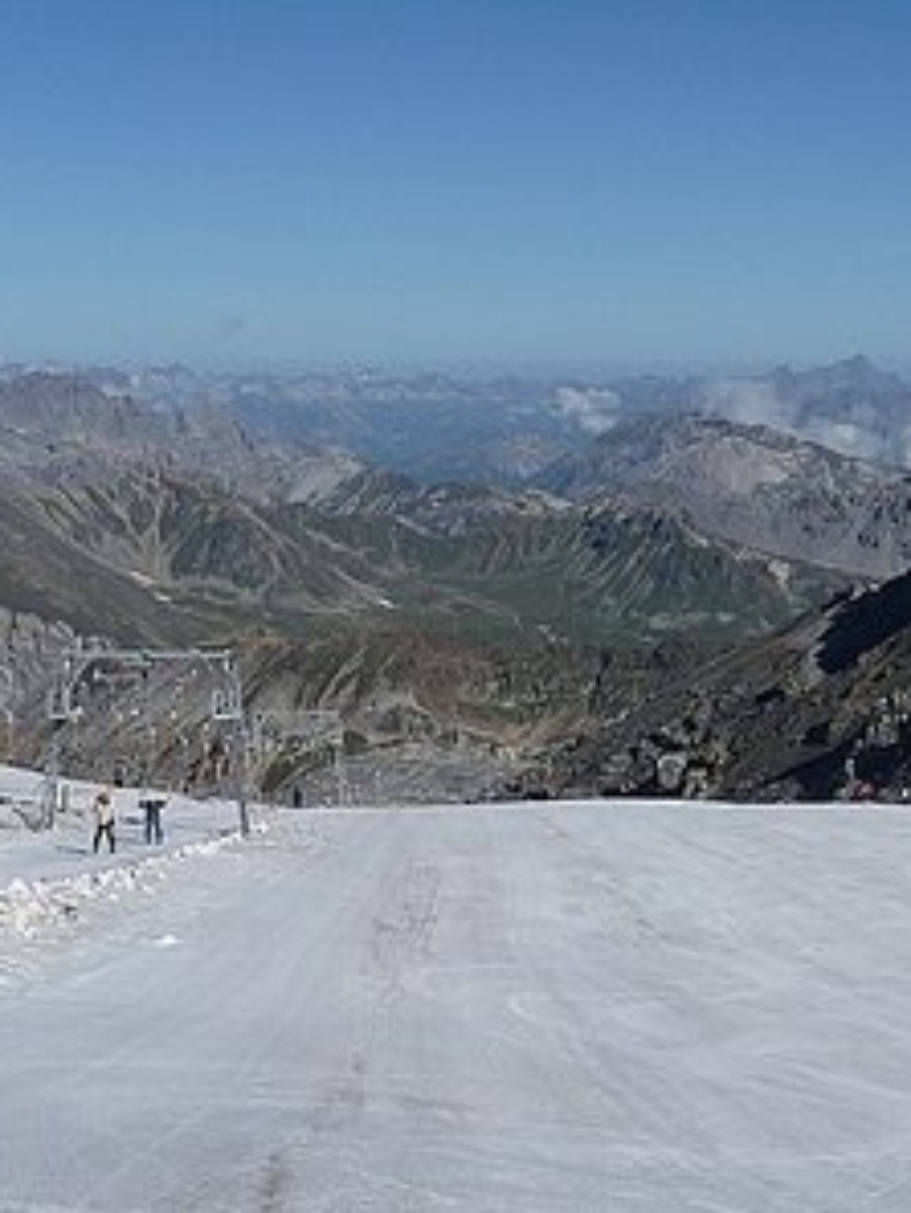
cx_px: 601
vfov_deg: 26.3
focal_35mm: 74
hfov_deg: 19.9
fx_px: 2595
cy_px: 609
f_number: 10
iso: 100
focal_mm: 9.3
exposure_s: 1/320
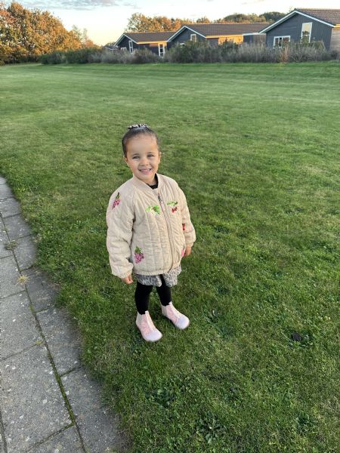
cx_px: 170
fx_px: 314
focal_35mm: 24
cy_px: 226
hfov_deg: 56.8
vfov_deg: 71.6
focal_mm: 6.86
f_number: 1.78
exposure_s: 1/121
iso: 80
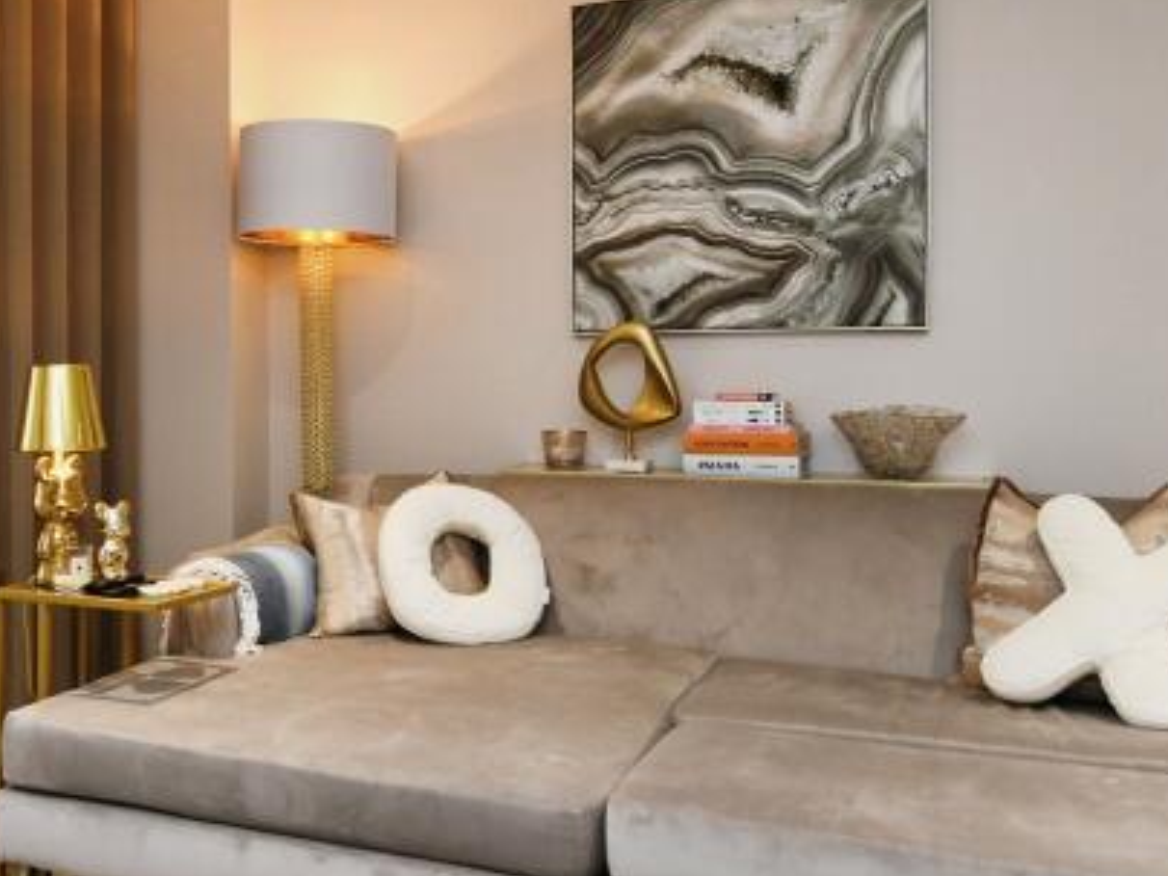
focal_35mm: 39
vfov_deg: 36.8
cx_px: 332
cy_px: 412
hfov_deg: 46.6
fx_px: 1316
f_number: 6.3
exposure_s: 1/80
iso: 800
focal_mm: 16
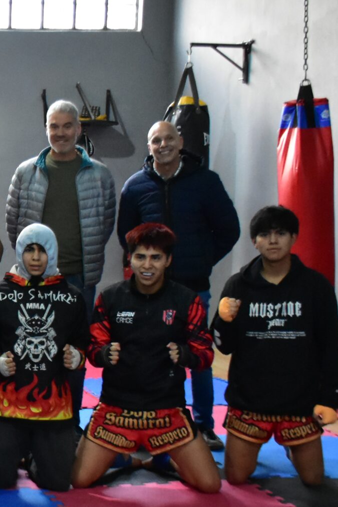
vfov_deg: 23.3
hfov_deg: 14.4
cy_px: 251
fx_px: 1228
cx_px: -208
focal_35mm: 87
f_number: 3.8
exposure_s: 1/100
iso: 5000
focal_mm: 23
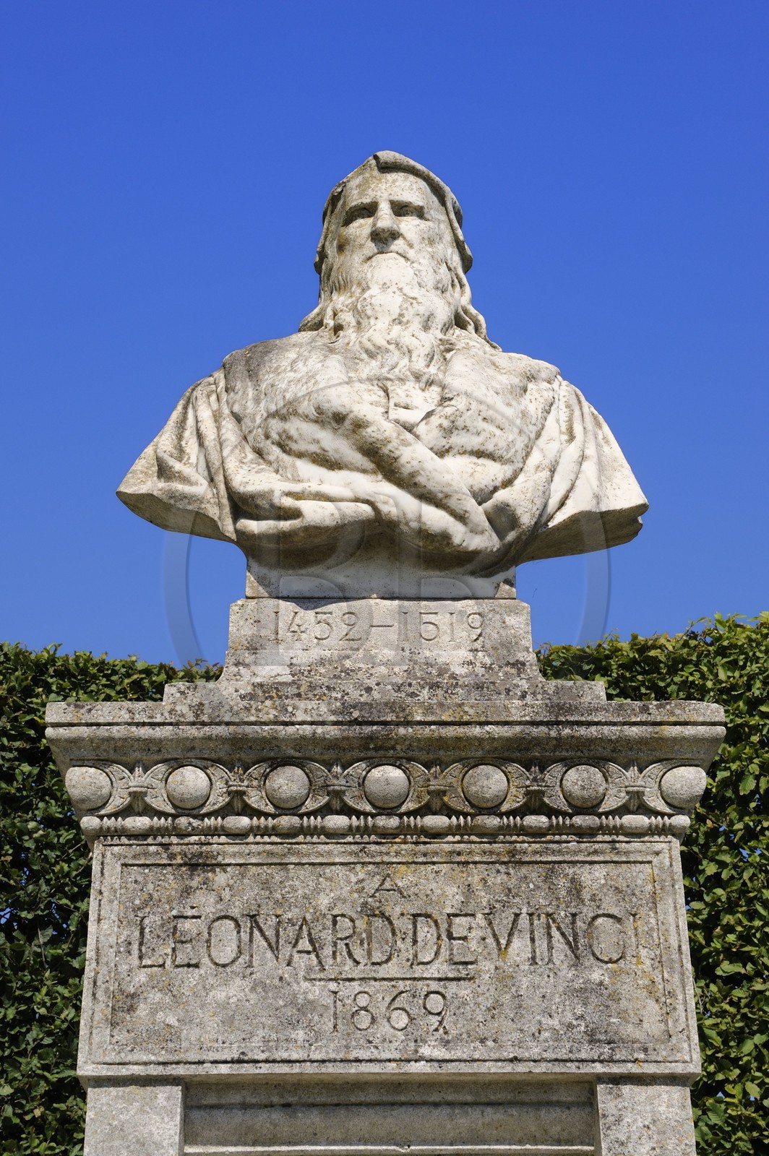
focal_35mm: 55
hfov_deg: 24.6
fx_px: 1765
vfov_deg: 36.3
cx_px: 384
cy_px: 578
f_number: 16
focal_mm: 55
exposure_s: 1/160
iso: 200
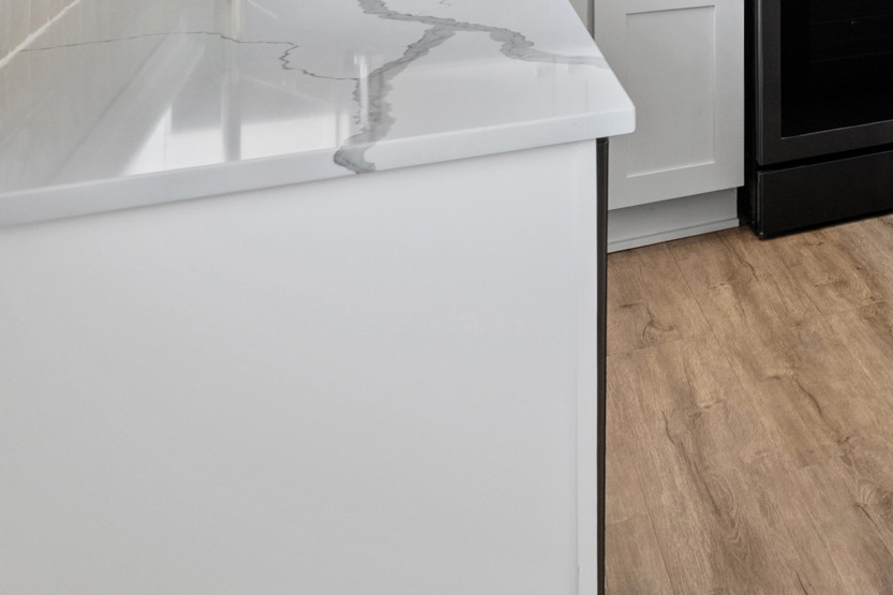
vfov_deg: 23.6
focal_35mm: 48
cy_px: -241
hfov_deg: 32.2
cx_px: 1133
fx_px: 1190
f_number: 9
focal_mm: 16
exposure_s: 1/4
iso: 250
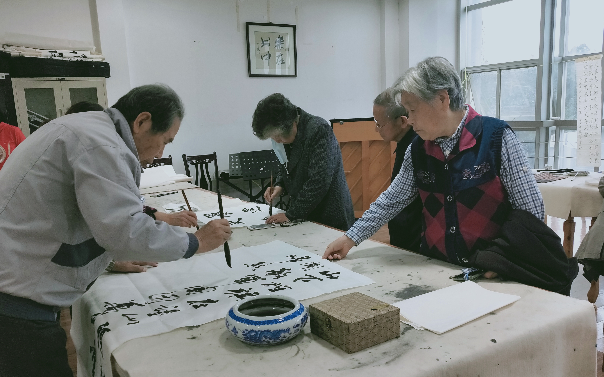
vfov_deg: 49.2
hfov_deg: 72.5
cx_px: 296
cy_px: 210
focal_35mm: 25
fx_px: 412
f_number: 1.7
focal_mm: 3.99
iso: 135
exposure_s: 1/50
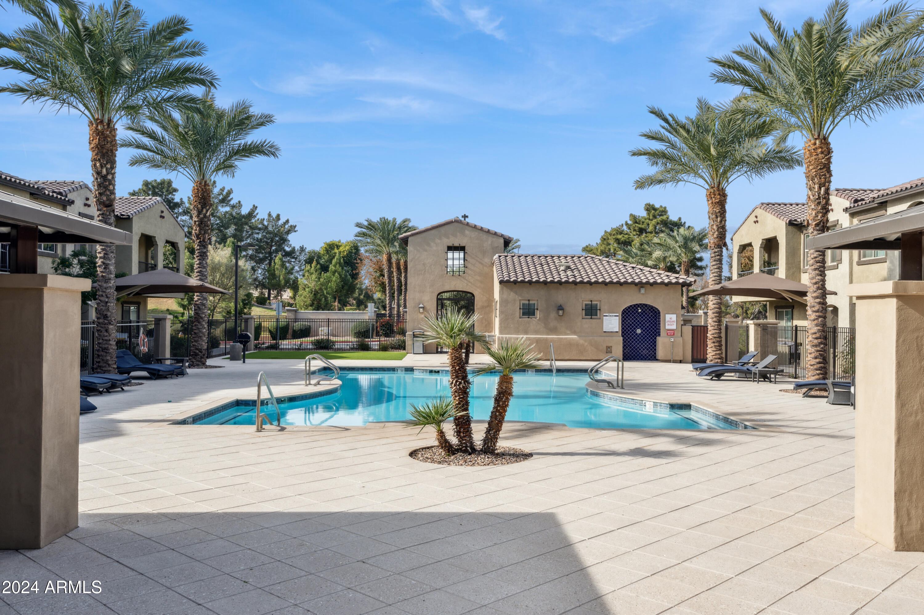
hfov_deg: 62.0
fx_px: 769
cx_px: 462
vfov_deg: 43.6
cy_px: 308
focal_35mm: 30
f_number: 8
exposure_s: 1/1000
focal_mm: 30
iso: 320
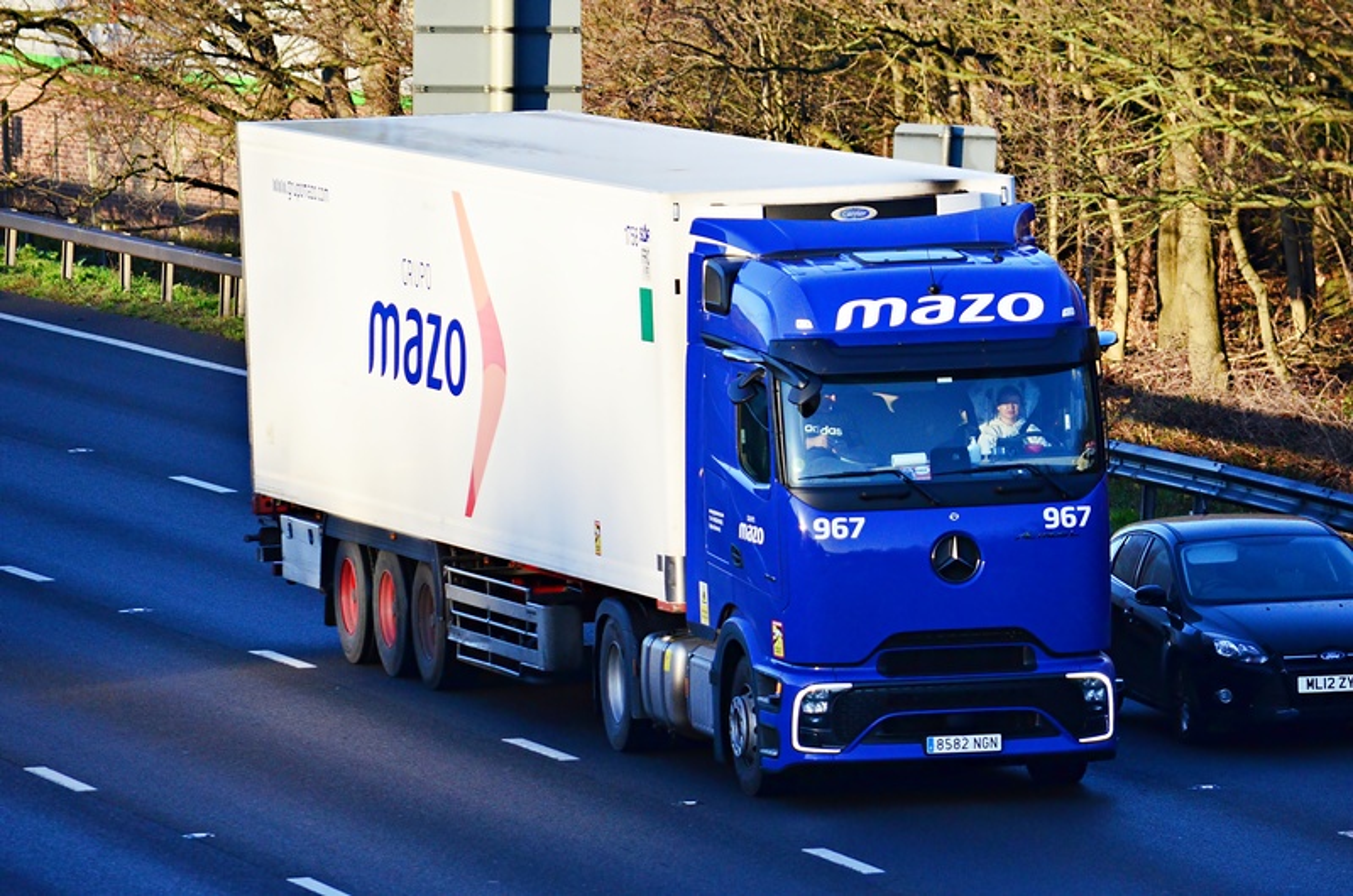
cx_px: 676
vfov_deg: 3.8
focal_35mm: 360
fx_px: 13503
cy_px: 448
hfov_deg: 5.7
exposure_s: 1/1250
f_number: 6.3
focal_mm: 240
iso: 800
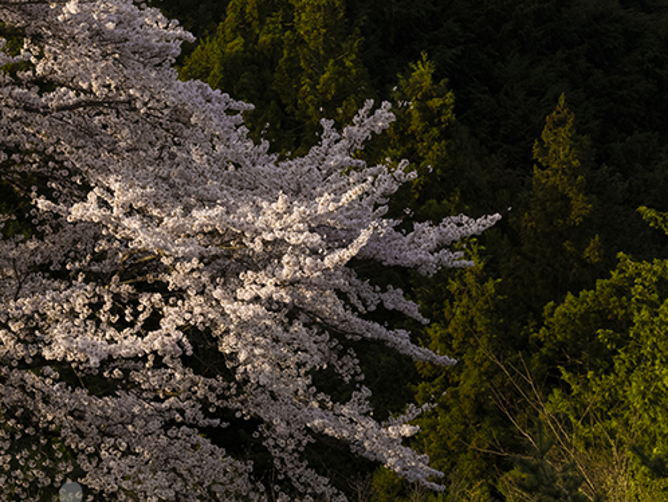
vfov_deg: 3.9
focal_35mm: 382
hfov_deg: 5.2
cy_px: -102
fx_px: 7375
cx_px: -113
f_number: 20
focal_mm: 150.5
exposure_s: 1/50
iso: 1000
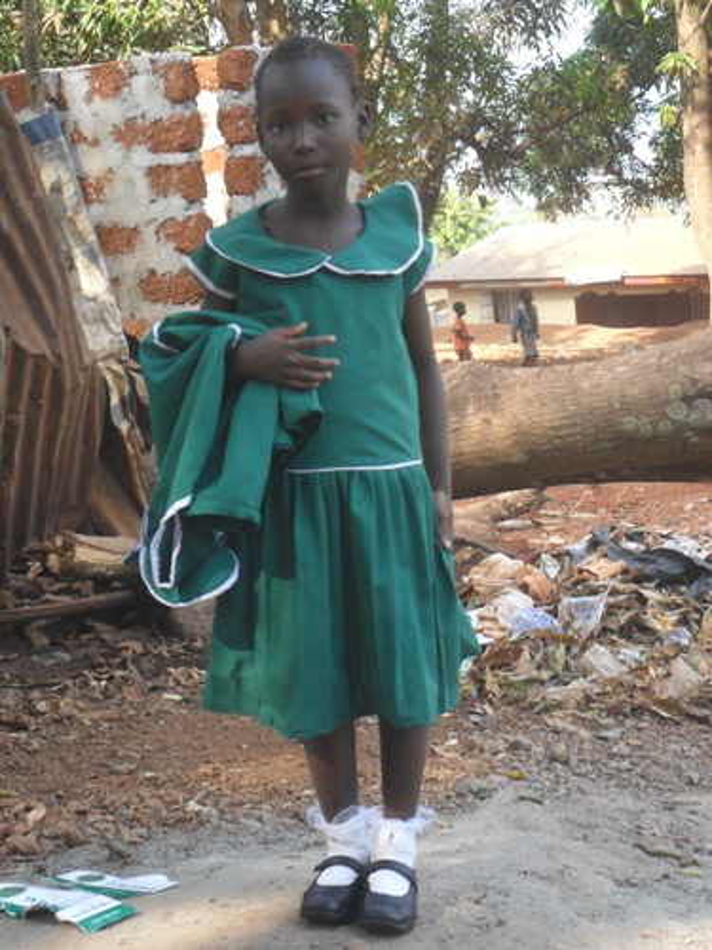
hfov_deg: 19.9
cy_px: 475
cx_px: 356
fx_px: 2029
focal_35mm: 74
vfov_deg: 26.3
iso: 100
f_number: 3.9
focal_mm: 13.2
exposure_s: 1/90
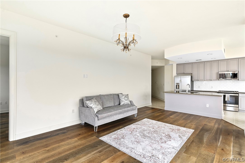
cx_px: 122
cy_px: 82
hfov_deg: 93.3
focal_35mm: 17
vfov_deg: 70.5
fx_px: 116
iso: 800
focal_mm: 17
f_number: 8
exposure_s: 1/20
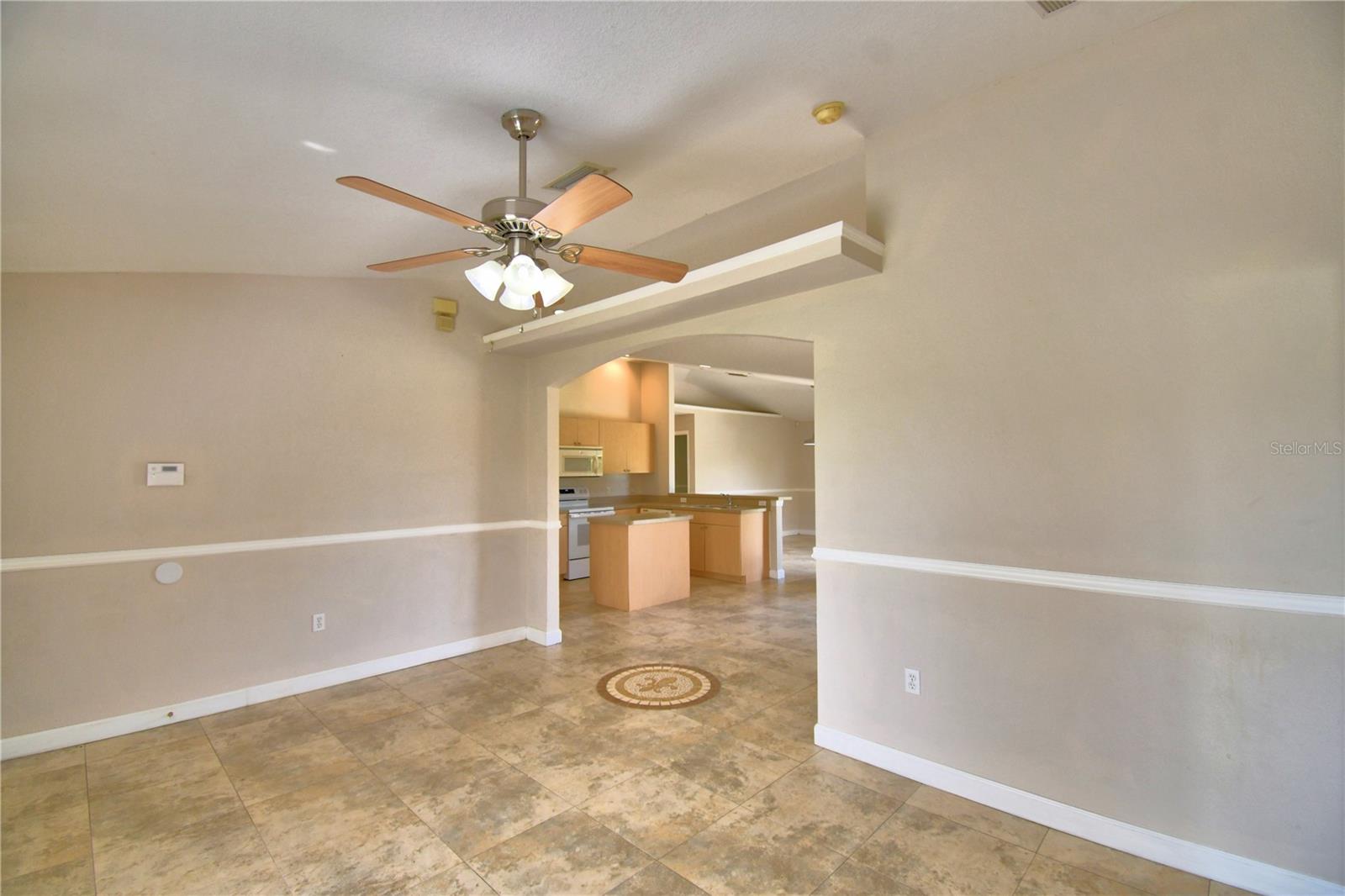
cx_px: 672
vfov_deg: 77.3
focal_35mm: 15
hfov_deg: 100.4
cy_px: 448
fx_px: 560
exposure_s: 1/125
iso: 220
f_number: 4.5
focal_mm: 10
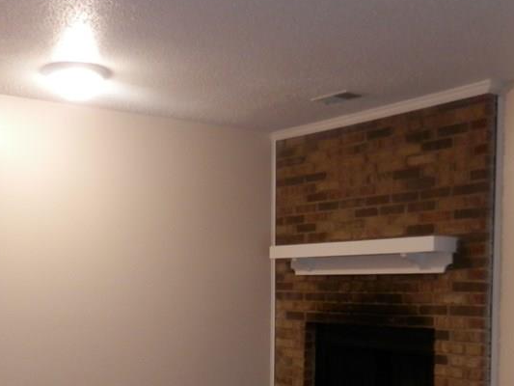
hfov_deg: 39.4
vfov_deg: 29.4
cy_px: 325
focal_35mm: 48
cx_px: 192
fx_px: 713
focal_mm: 4.5
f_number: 3
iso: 200
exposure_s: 1/20
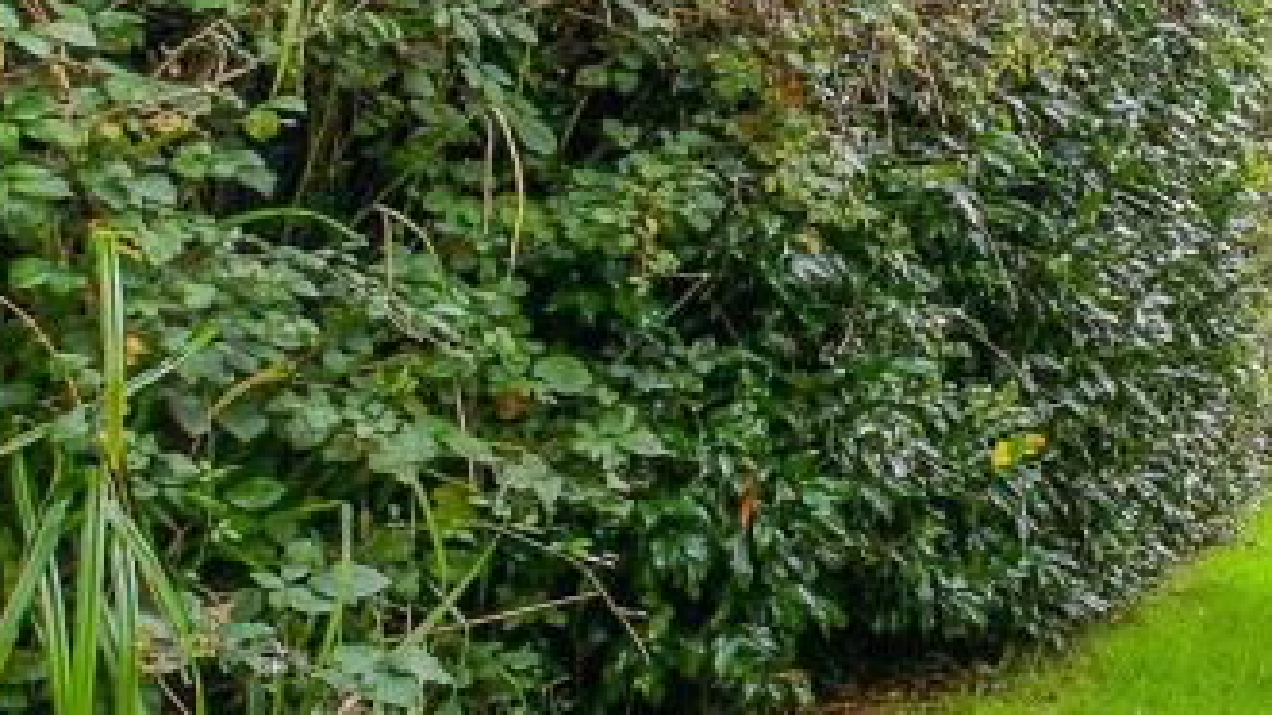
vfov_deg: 14.9
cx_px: 1910
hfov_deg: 21.8
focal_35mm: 81
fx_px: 2731
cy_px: 213
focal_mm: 17
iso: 160
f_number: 8
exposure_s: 1/80
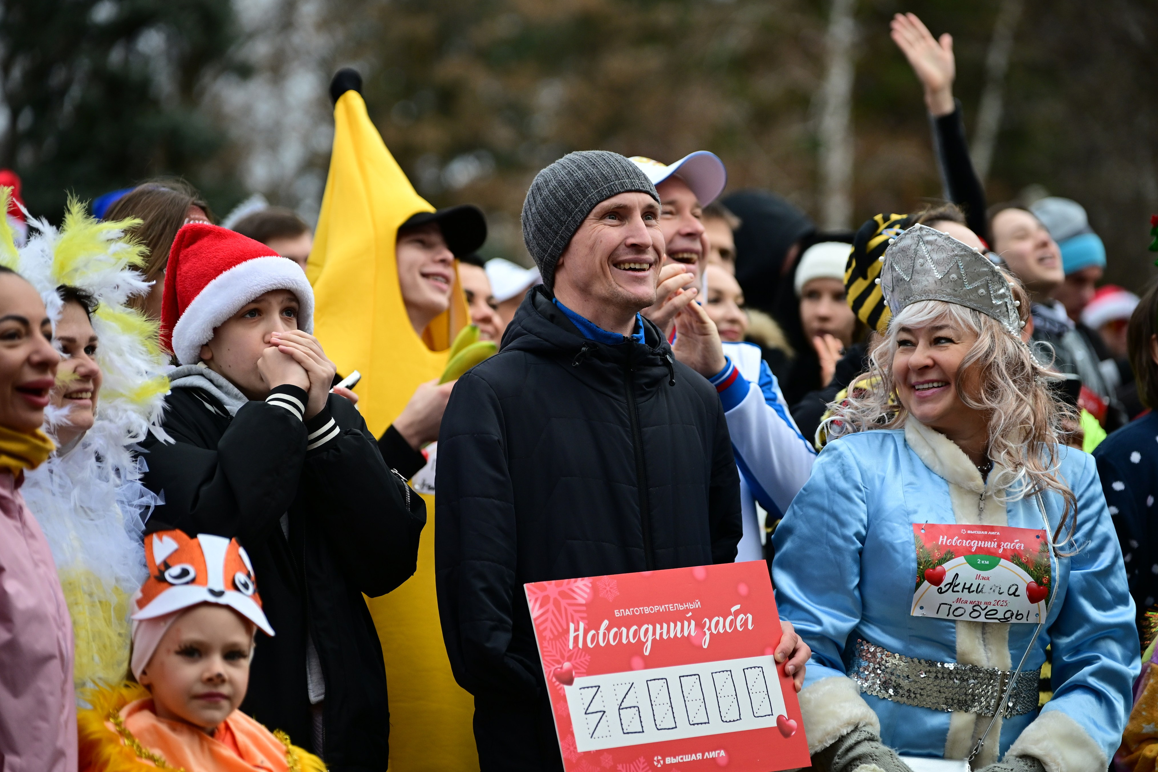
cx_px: 575
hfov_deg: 17.5
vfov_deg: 11.7
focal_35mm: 117
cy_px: 384
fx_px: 3763
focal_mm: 116
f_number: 2.8
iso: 800
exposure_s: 1/3200
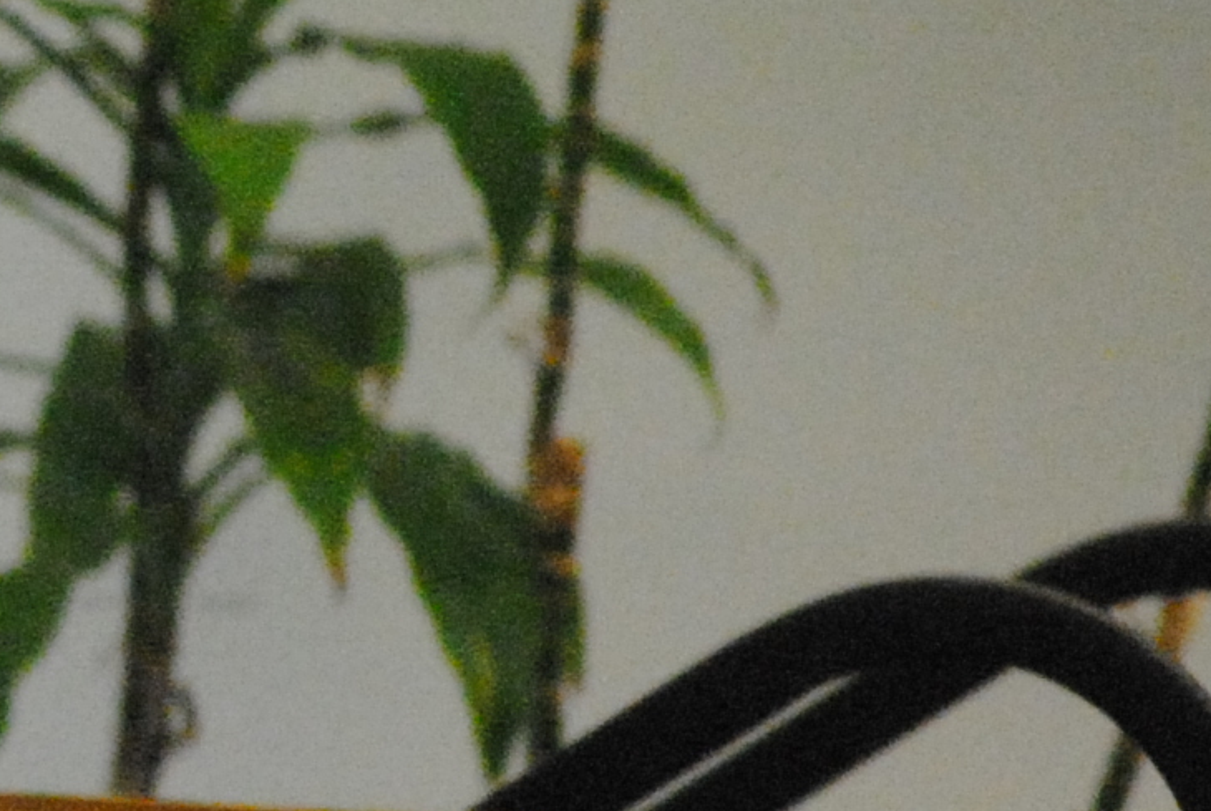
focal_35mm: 875
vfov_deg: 1.6
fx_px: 29475
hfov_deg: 2.3
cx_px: -1352
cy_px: 542
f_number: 4.5
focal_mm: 110
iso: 1600
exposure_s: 1/50
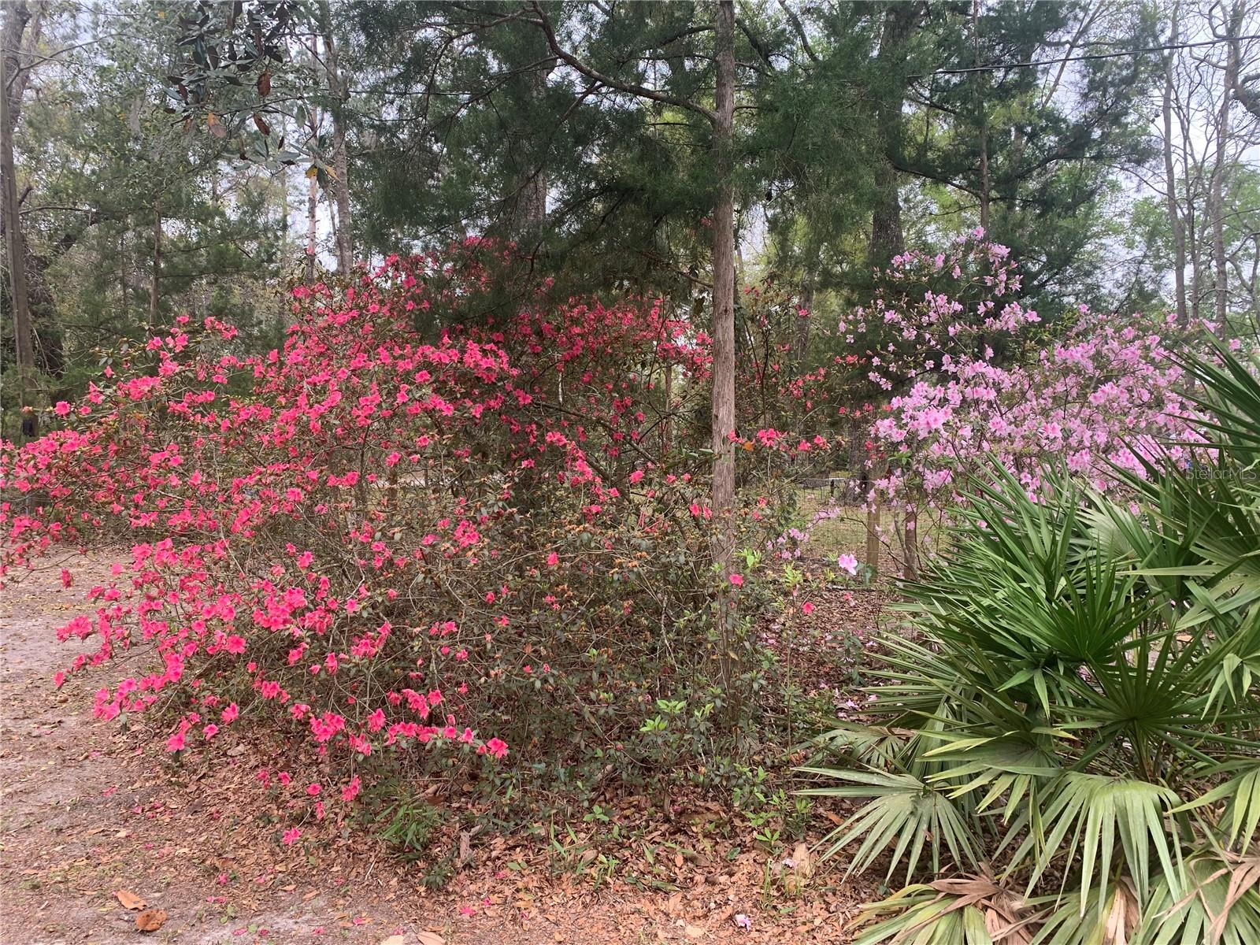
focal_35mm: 26
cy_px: 472
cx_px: 630
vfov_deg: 53.1
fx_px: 946
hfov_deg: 67.3
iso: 25
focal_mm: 4.25
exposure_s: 1/282
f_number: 1.8
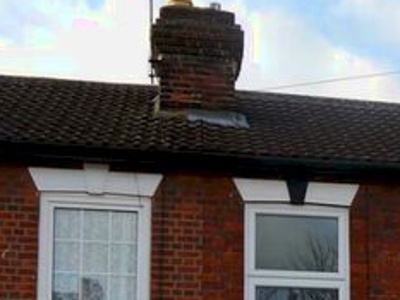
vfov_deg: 13.9
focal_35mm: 102
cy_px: 400
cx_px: 466
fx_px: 1179
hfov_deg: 18.4
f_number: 5.6
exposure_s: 1/200
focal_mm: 17
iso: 160
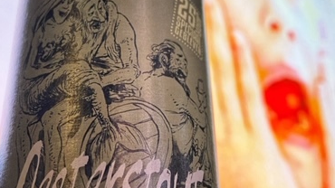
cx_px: 139
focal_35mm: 49
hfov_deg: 42.0
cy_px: 66
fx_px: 435
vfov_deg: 24.3
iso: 640
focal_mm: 4.25
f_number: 1.8
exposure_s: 1/27
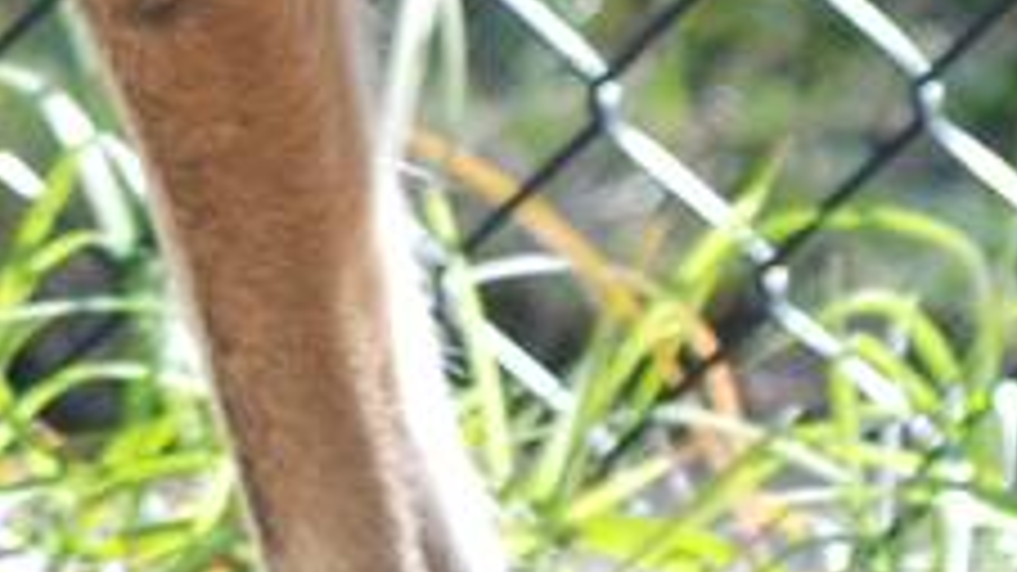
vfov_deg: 0.6
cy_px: -601
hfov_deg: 1.1
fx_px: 50982
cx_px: 212
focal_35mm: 1891
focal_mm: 170
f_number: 4.8
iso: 400
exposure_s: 1/400
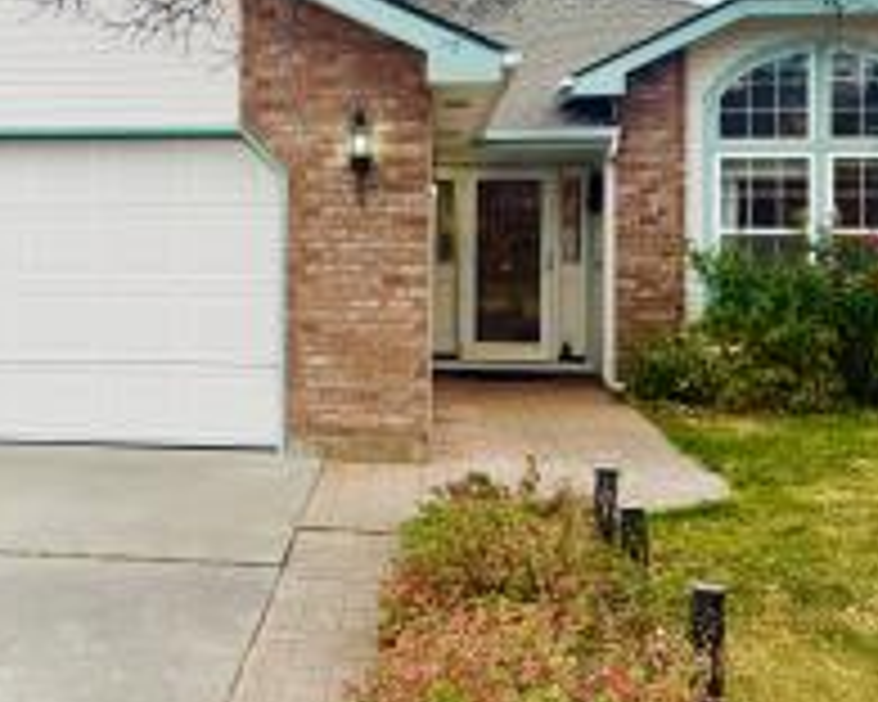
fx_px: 1247
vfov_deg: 31.4
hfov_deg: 36.9
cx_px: 126
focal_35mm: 48
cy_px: 333
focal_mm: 6.76
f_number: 1.78
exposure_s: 1/742
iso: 80
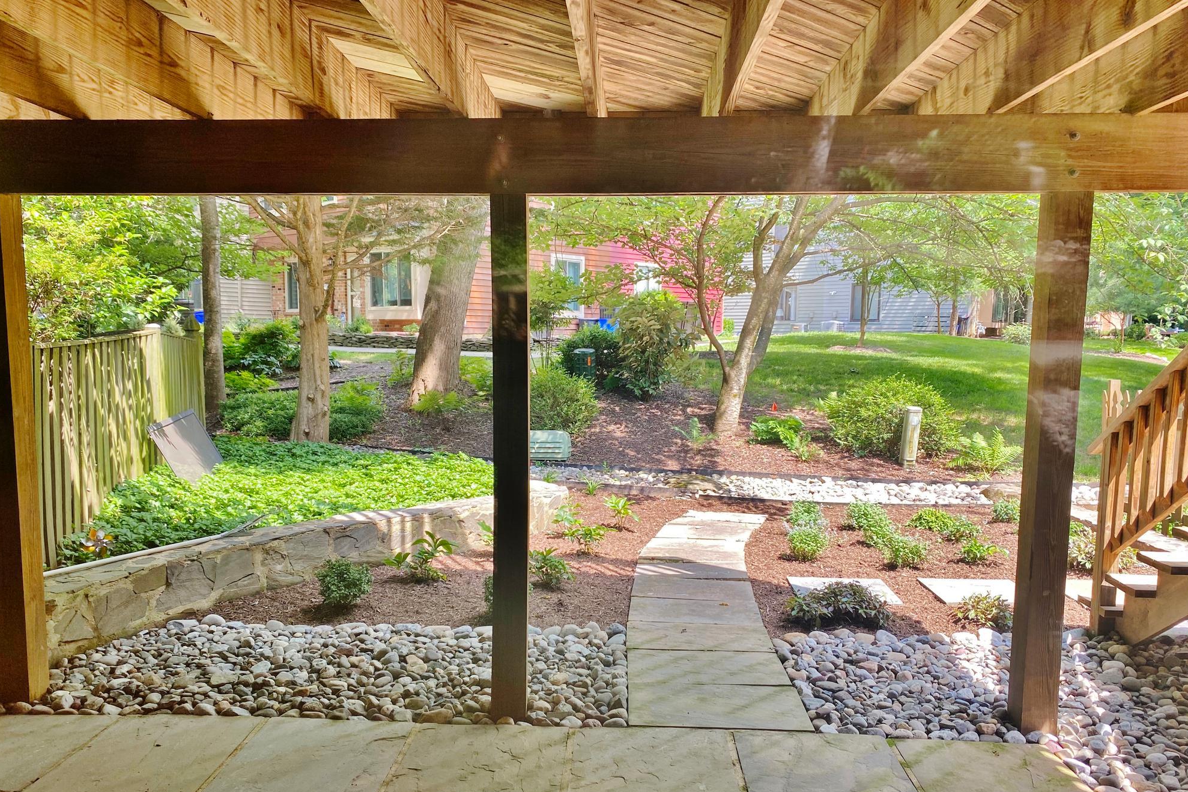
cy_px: 452
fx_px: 924
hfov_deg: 65.5
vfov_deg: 46.3
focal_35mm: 28
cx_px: 581
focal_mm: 4.25
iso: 32
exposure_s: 1/123
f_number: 1.8
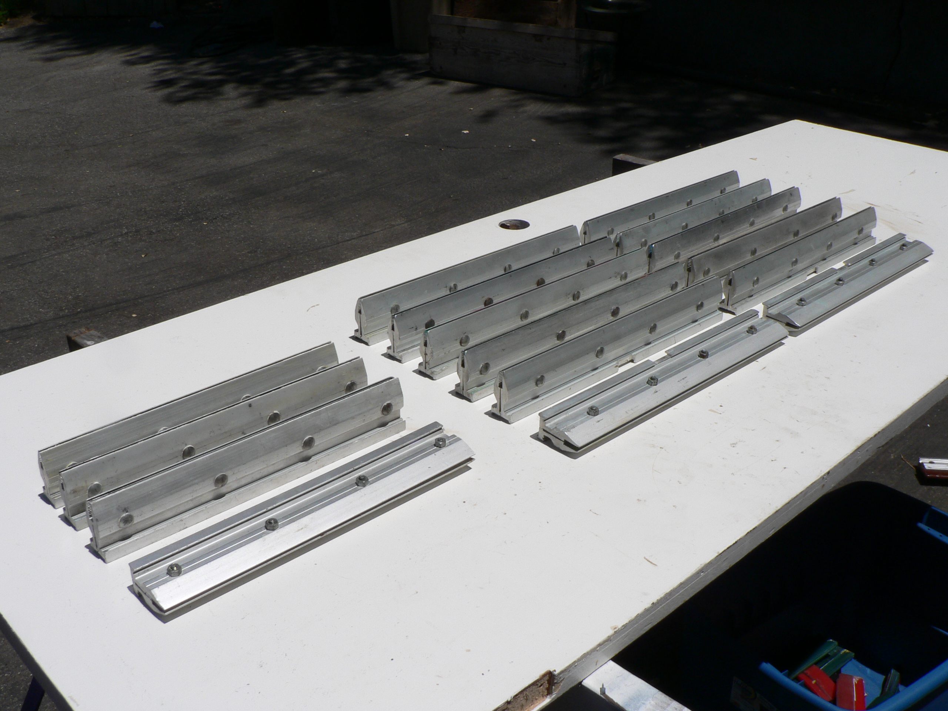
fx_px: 986
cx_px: 474
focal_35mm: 36
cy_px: 356
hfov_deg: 51.4
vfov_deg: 39.7
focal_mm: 6
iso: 80
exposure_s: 1/800
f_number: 7.1
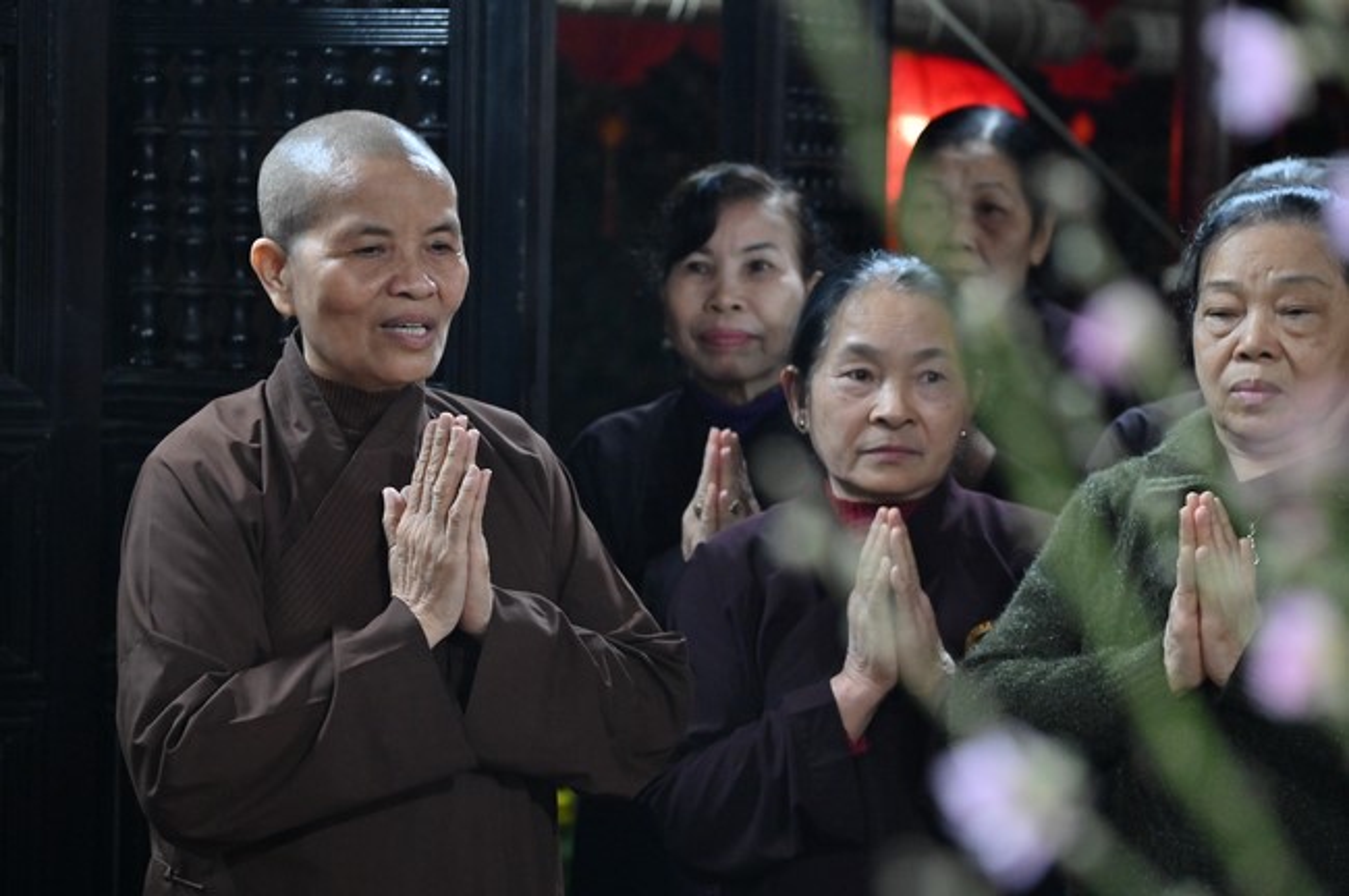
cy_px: 448
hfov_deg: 17.1
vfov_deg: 11.4
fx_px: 4492
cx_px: 674
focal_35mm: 120
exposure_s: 1/125
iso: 4000
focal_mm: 120
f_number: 5
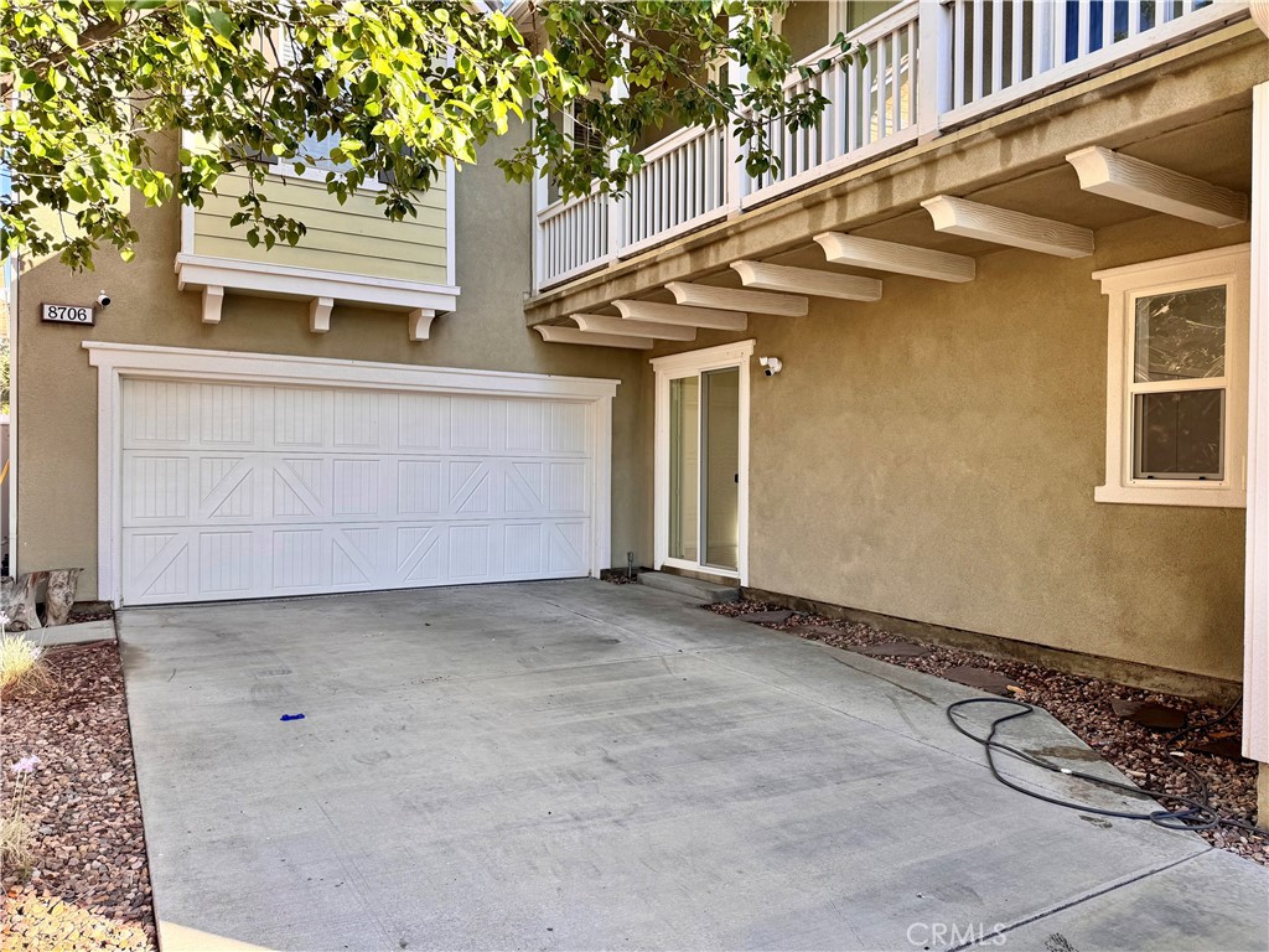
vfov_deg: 56.8
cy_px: 476
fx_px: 880
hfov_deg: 71.6
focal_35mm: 24
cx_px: 634
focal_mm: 6.76
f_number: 1.78
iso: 80
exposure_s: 1/535
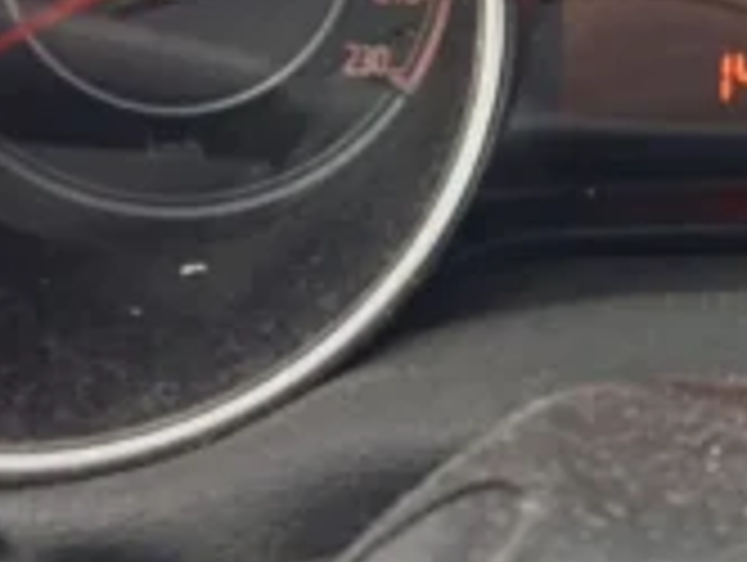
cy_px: -153
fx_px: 2183
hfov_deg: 18.9
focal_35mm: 101
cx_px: 738
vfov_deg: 14.1
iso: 112
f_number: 2.2
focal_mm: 3.46
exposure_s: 1/50
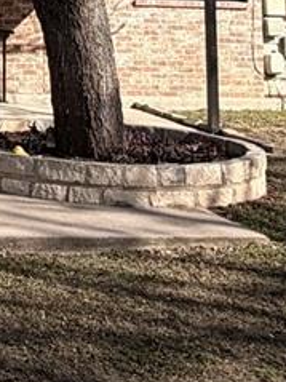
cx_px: -209
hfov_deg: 14.6
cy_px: -137
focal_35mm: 90
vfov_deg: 19.7
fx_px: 992
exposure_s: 1/770
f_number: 2.2
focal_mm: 2.22
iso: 32
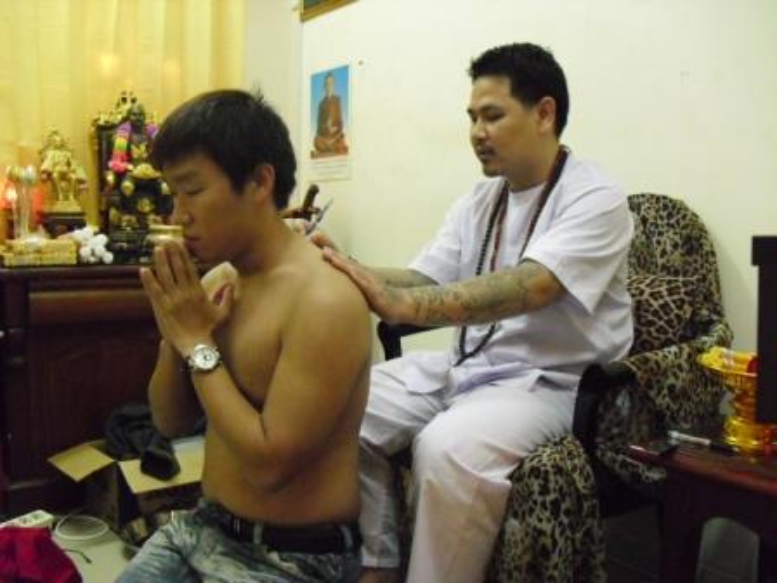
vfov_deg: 39.7
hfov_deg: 51.4
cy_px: 292
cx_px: 388
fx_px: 808
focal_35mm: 36
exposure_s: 1/50
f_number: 3.1
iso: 800
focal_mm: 6.3
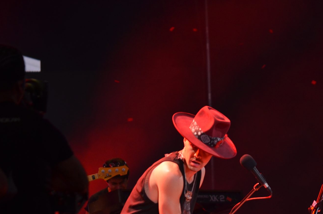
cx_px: 228
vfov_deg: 3.2
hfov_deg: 4.9
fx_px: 3779
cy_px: 163
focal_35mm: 422
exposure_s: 1/125
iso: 800
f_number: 5.6
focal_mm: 180
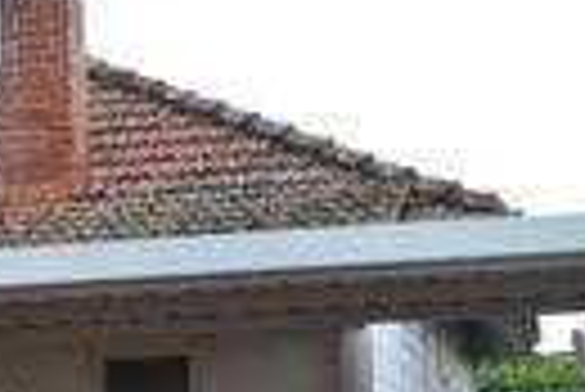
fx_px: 2001
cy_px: 529
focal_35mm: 123
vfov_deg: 10.9
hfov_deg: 15.6
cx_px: -238
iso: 400
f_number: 3.8
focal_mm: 12.7
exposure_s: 1/50
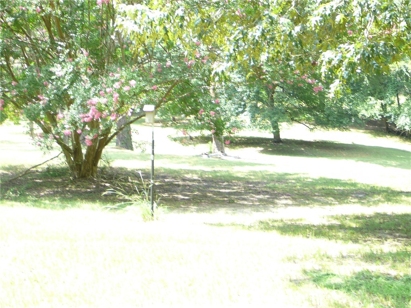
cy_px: 154
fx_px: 843
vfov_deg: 20.7
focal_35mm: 71
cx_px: 206
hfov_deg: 27.4
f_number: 3.7
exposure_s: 1/40
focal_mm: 10.5
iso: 80
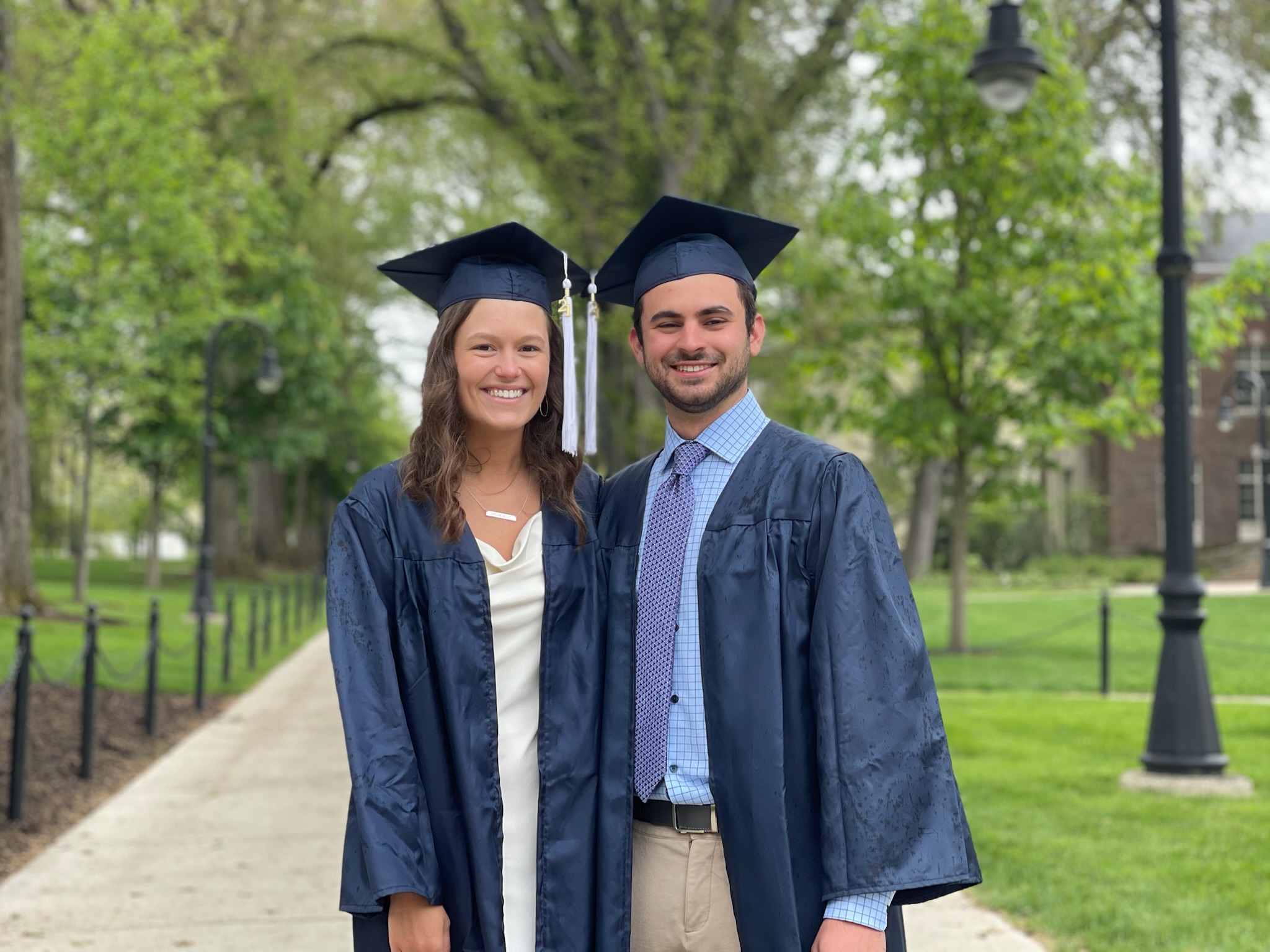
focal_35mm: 64
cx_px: 635
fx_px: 2348
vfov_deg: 22.9
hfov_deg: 30.3
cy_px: 476
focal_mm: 7.5
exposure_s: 1/121
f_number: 2.2
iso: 25
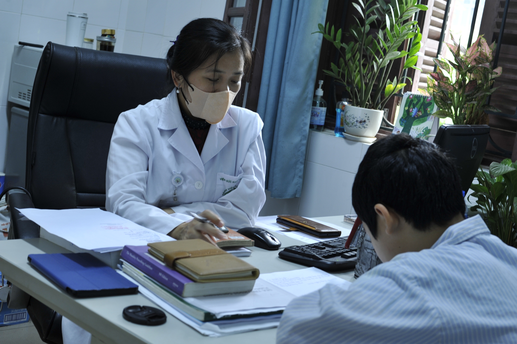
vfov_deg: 27.0
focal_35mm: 50
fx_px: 718
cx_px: 258
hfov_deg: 39.6
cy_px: 172
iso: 500
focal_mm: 50
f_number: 7.1
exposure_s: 1/15
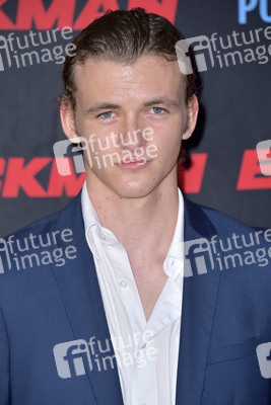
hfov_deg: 5.5
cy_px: 202
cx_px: 136
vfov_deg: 8.2
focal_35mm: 250
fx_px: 2820
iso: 640
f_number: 7.1
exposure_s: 1/250
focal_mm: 250
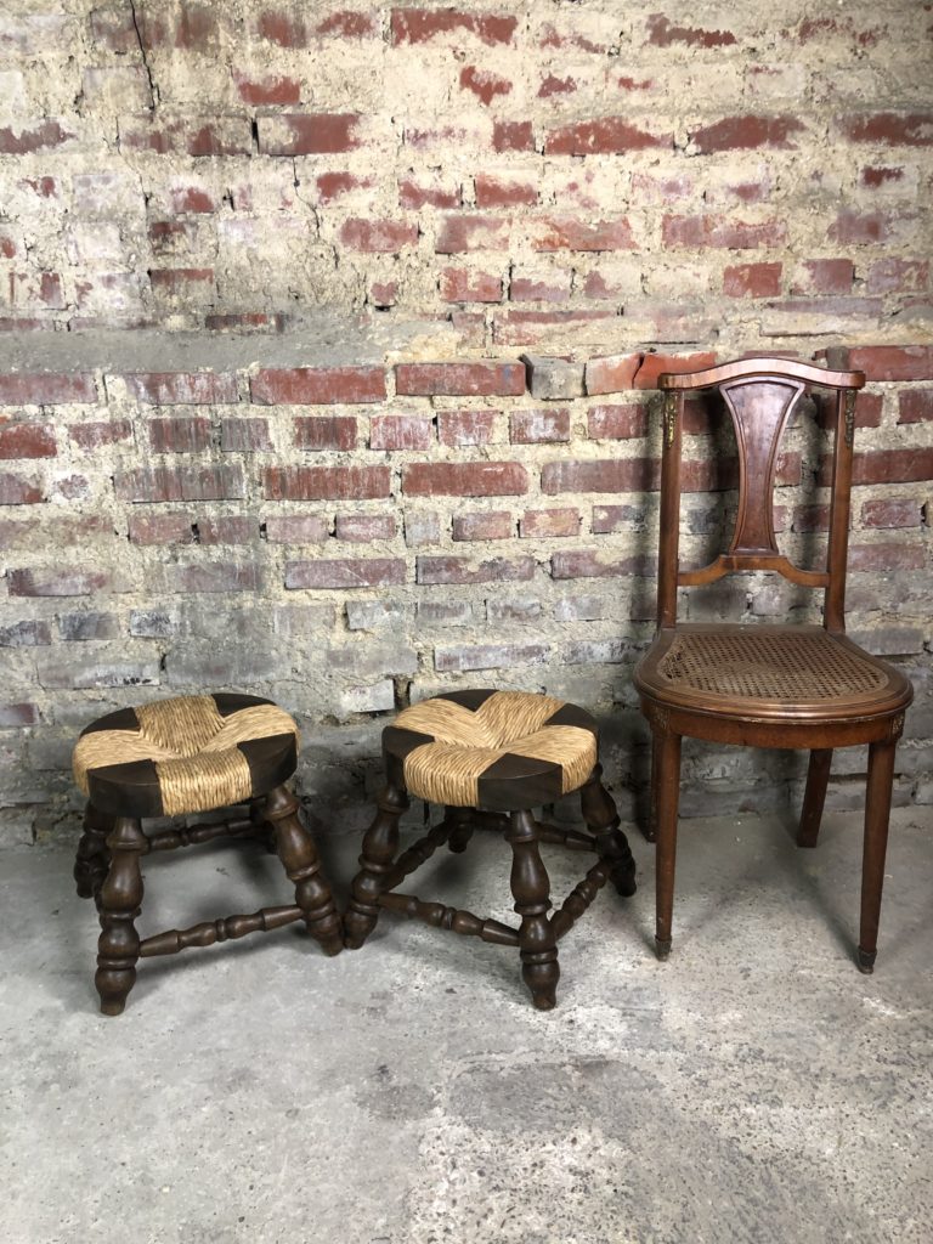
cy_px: 622
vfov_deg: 63.4
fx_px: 1006
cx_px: 466
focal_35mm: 28
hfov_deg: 49.7
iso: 40
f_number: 1.8
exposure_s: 1/20
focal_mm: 4
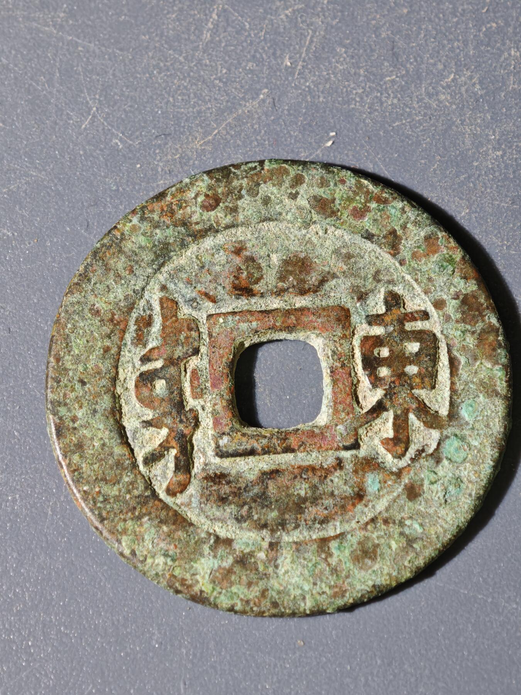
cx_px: 260
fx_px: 1987
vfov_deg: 19.8
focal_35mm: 99
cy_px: 348
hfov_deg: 14.9
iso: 400
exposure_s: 1/100
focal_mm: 9
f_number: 2
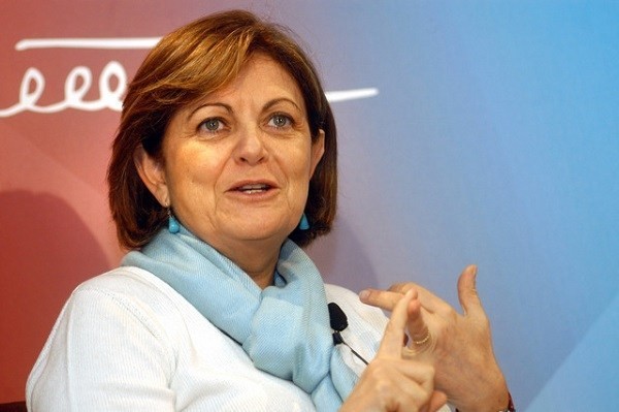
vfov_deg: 9.6
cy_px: 206
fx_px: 2448
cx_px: 310
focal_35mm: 142
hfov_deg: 14.4
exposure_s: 1/125
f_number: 3.2
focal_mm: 95
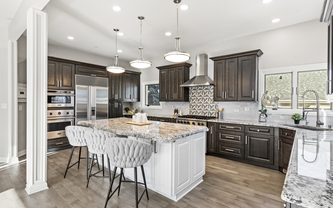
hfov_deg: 91.1
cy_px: 103
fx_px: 163
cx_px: 161
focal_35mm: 18
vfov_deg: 65.0
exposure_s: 1/5
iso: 400
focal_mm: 17
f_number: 8
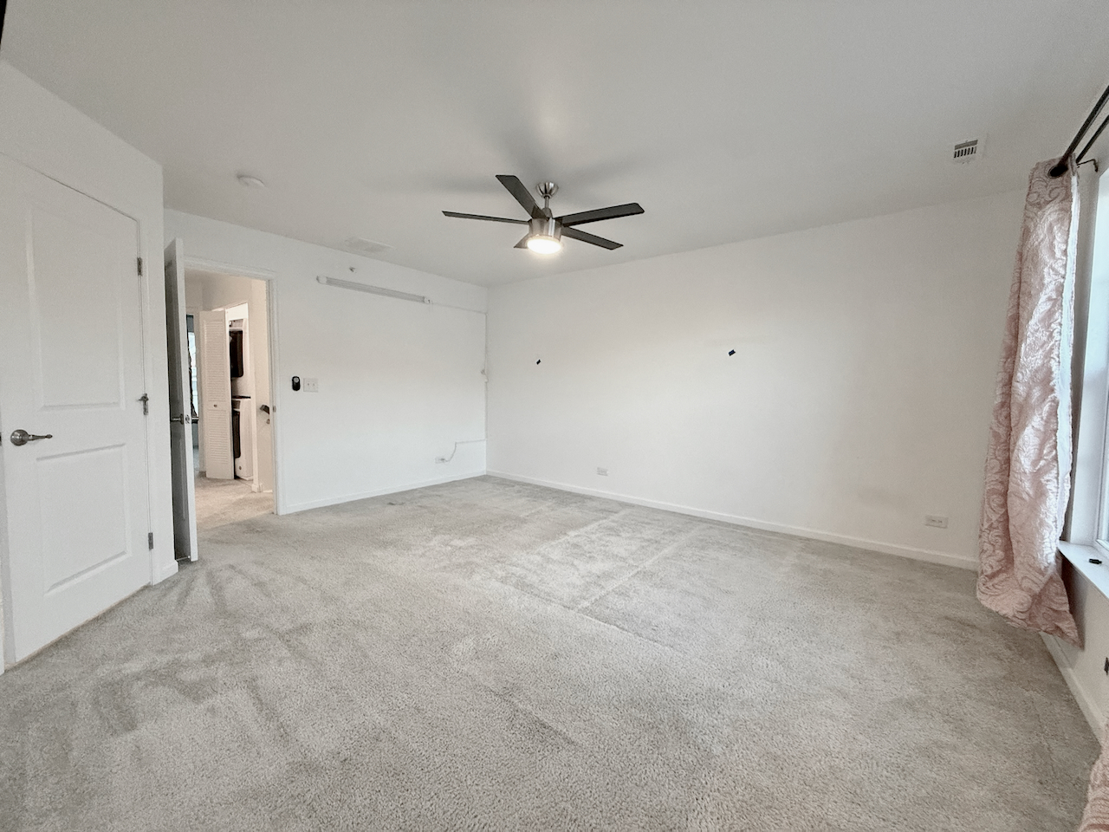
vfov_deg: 85.7
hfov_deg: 102.1
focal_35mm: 14
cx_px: 554
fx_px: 449
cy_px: 416
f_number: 2.2
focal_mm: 2.22
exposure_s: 1/120
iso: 500
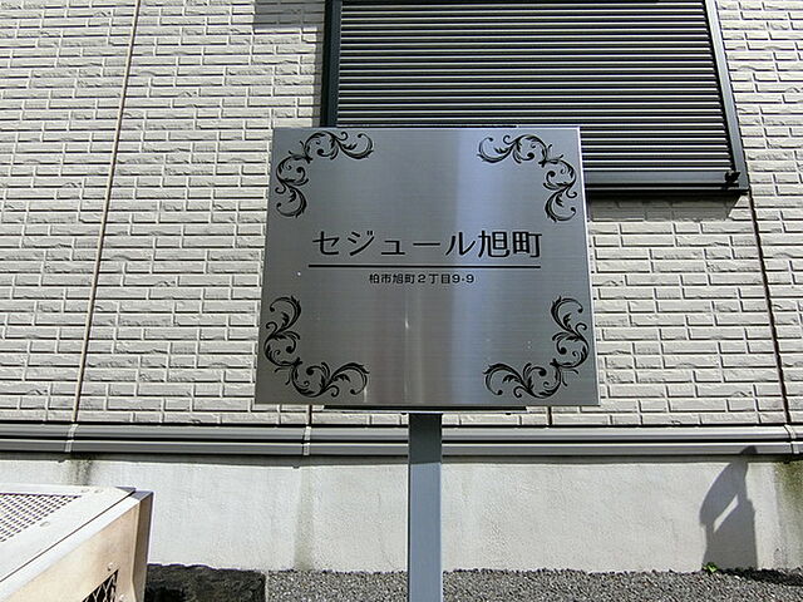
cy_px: 301
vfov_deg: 68.7
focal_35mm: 19
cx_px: 402
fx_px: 441
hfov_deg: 84.7
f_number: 6.9
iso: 320
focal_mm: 4.06
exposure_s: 1/1000
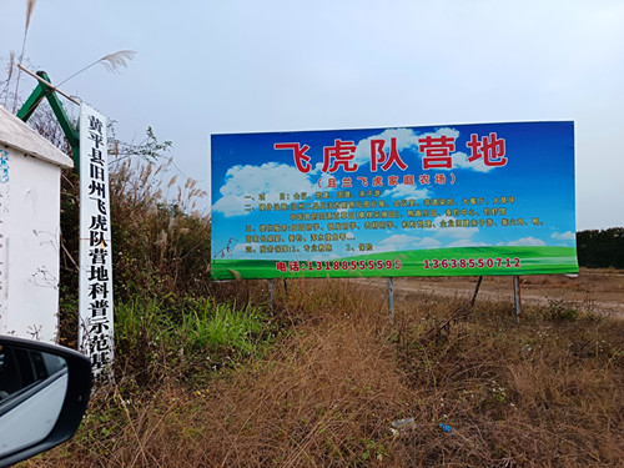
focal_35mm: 24
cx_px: 312
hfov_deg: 71.6
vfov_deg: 56.8
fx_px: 433
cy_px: 234
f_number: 1.75
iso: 156
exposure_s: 1/900
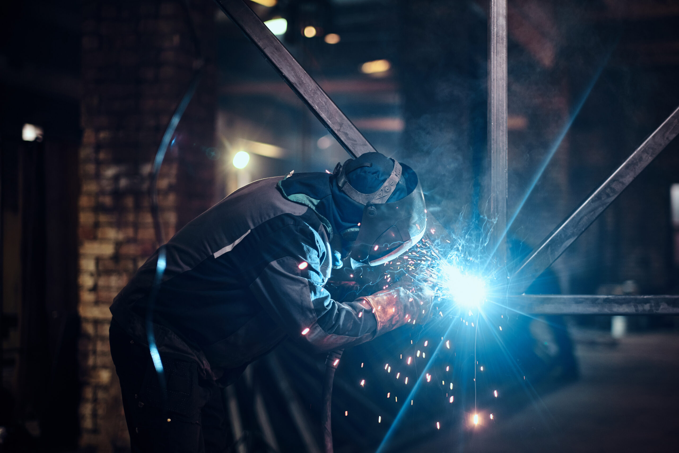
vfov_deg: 16.3
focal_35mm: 84
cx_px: 340
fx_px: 1584
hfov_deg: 24.2
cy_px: 226
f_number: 1.4
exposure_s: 1/125
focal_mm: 56
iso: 160
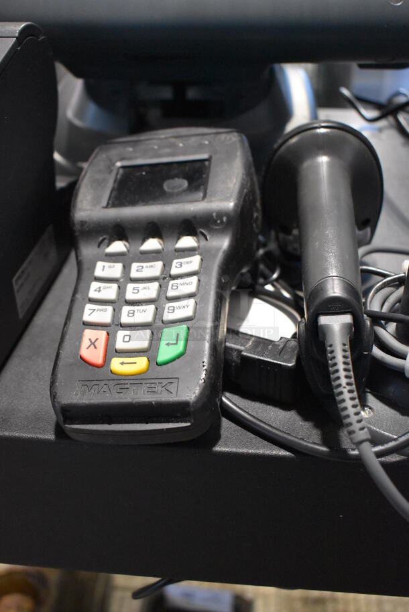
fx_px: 715
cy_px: 306
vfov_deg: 46.4
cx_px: 204
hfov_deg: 31.9
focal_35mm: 42
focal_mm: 28
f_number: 4.2
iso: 6400
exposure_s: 1/125
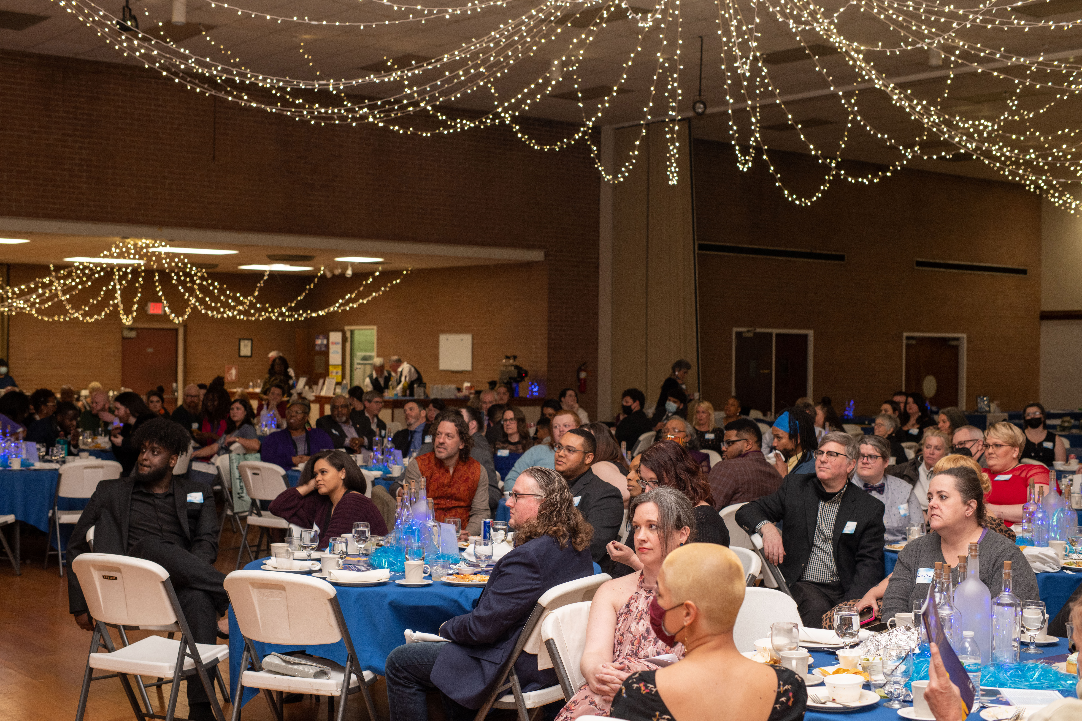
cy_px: 360
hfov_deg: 39.6
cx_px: 541
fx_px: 1503
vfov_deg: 27.0
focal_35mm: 50
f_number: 5.6
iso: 800
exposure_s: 1/60
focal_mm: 50
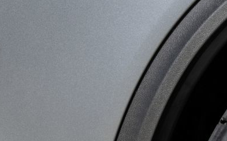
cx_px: 483
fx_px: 3697
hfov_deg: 3.5
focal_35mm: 598
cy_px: 227
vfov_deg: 2.2
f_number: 11
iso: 100
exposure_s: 1/250
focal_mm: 120
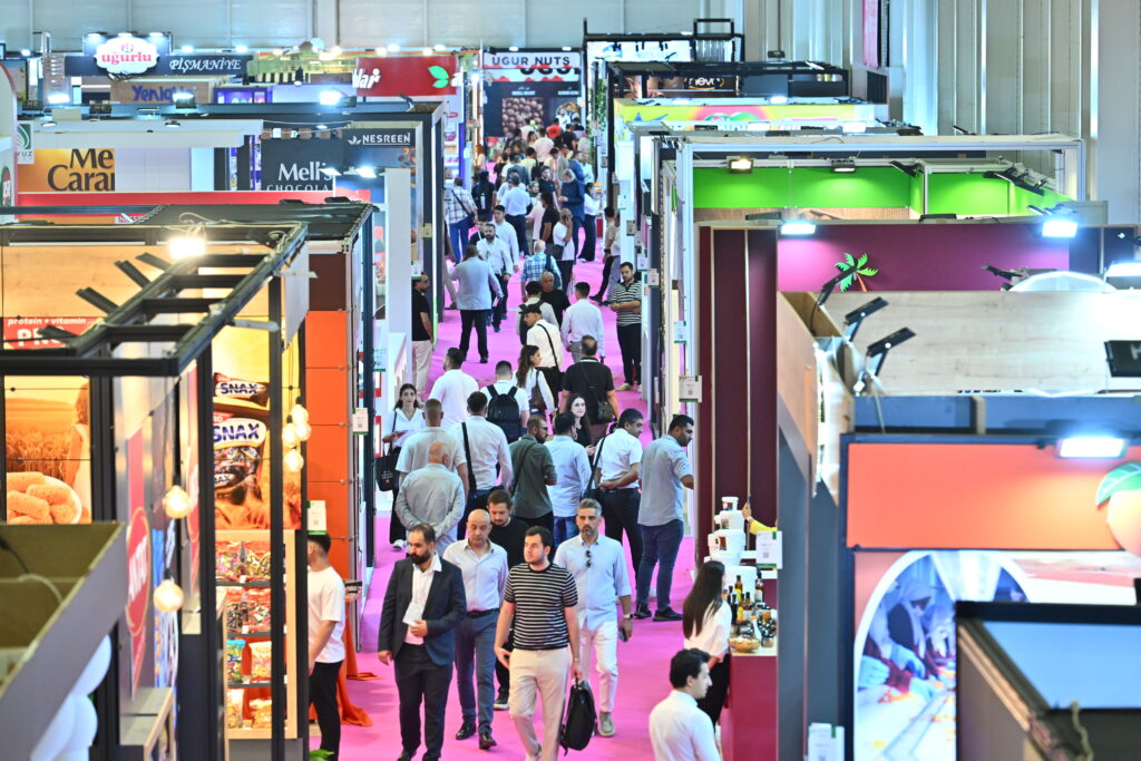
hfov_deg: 13.7
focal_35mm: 150
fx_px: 4755
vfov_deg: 9.2
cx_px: 570
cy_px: 380
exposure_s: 1/160
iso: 1600
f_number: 5.6
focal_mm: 150
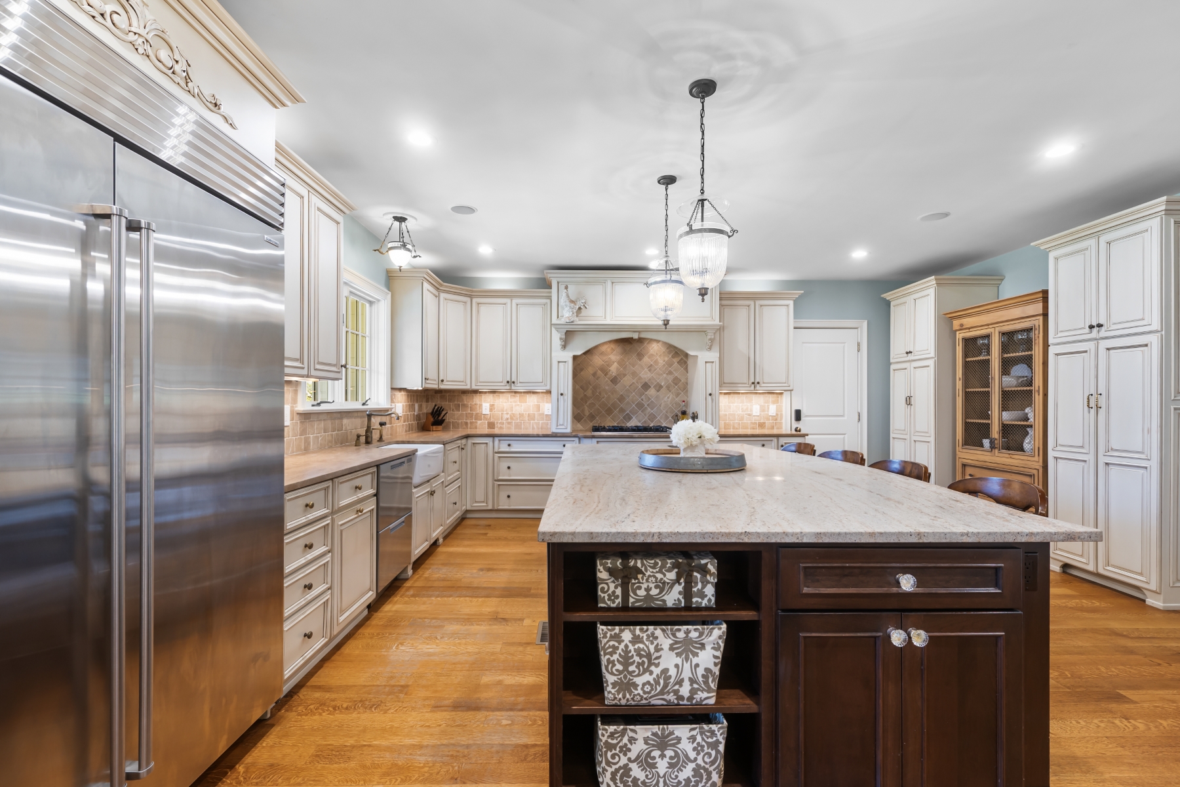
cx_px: 590
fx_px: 524
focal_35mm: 16
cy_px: 394
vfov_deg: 73.7
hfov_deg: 96.7
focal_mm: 16
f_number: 9
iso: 400
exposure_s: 1.3
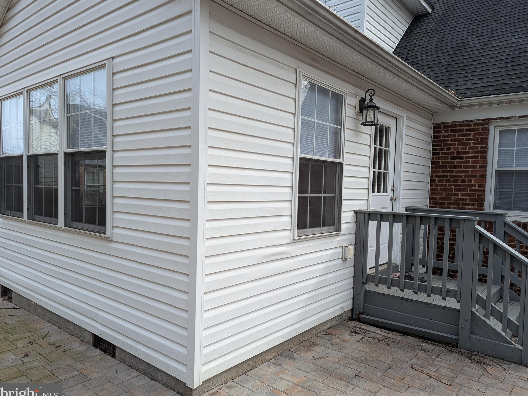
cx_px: 270
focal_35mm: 25
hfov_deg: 69.4
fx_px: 381
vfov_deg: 54.9
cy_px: 199
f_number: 1.85
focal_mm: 6.81
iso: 58
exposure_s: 1/851
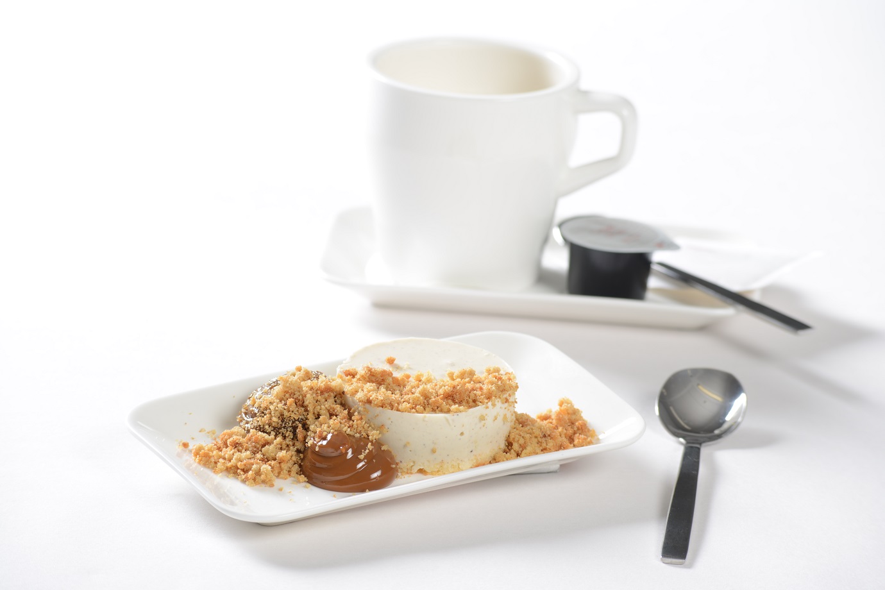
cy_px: 295
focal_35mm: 170
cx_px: 442
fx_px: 4179
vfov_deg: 8.1
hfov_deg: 12.1
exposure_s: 1/125
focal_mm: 170
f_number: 10
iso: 100
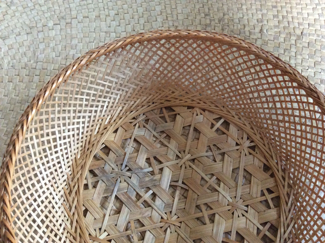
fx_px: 300
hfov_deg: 56.9
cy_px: 122
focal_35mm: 32
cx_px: 162
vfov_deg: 44.1
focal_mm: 3.3
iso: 320
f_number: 2.4
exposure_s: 1/25
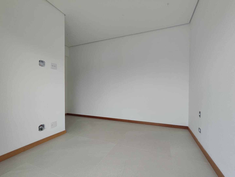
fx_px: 109
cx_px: 118
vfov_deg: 78.2
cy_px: 88
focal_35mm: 16
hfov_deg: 94.5
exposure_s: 1/153
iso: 50
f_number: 2.2
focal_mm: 1.65
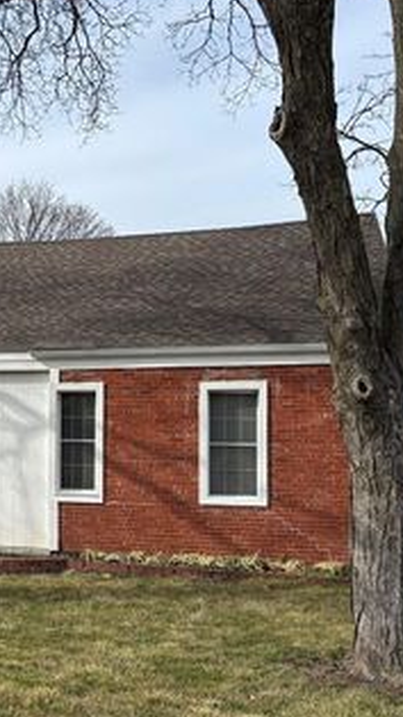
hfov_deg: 25.4
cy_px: 393
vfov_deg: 45.4
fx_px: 856
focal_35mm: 45
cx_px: 14
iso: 50
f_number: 1.6
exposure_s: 1/3413
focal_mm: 5.96
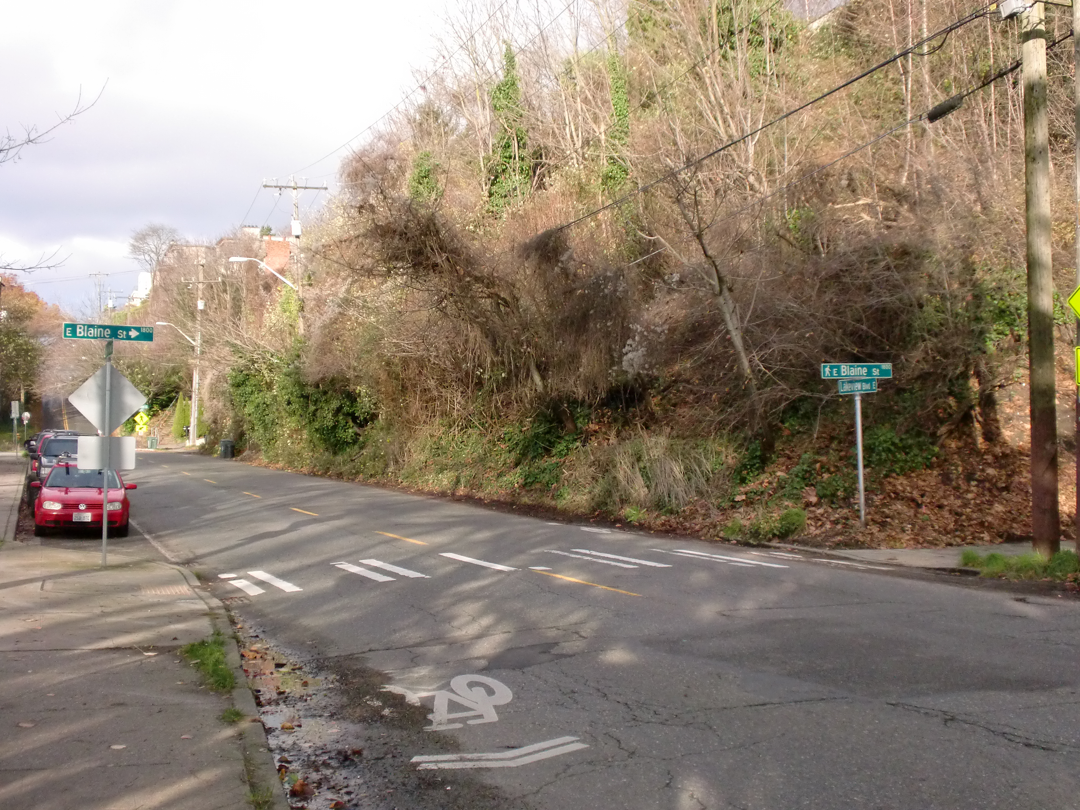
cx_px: 540
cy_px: 405
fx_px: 1435
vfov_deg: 31.5
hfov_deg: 41.2
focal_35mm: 46
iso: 320
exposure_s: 1/1000
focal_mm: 8.44
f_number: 3.6
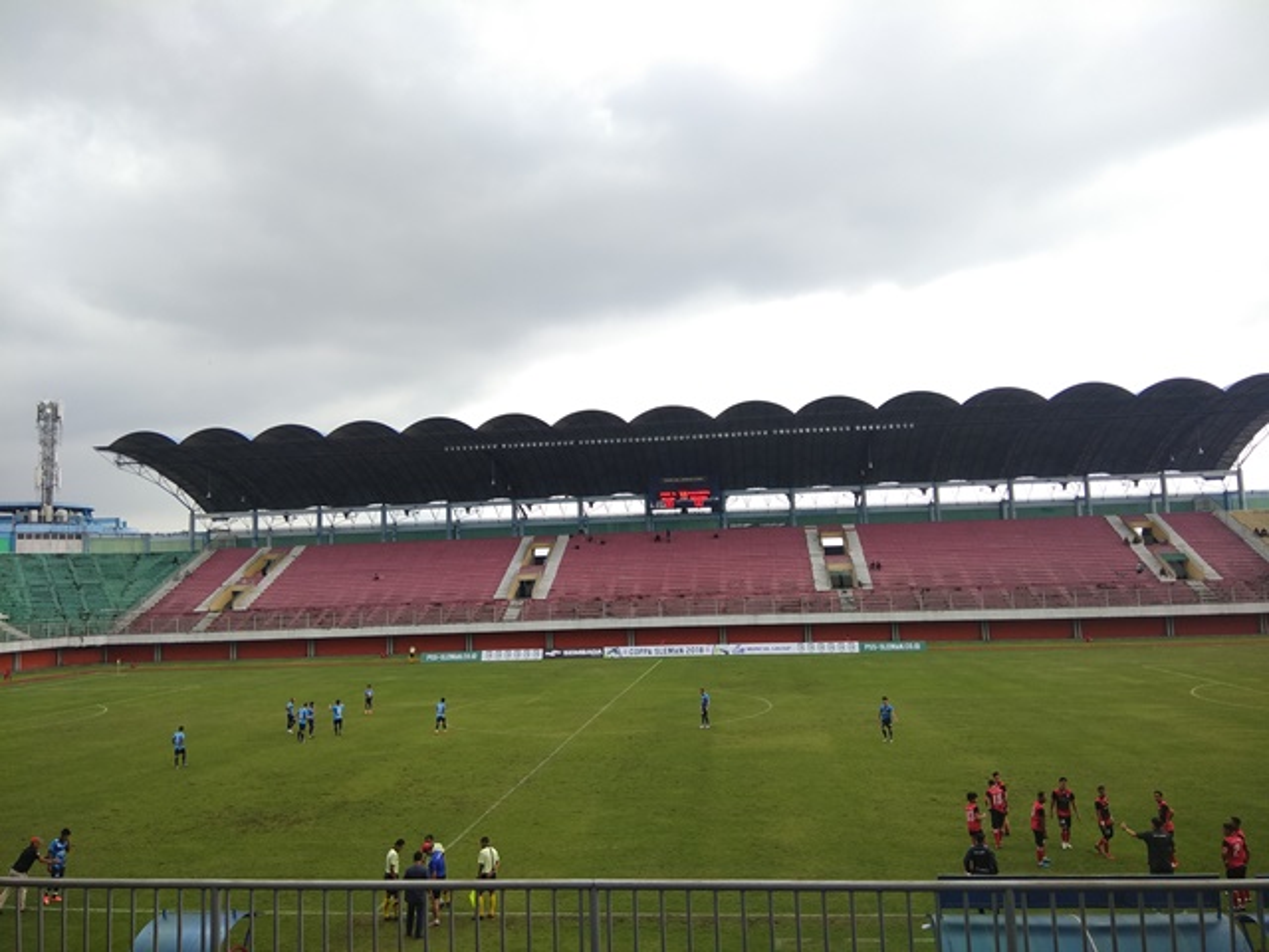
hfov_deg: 79.0
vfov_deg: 63.4
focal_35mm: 21
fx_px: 770
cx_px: 634
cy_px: 476
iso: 100
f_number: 2
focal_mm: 3.57
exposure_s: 1/187
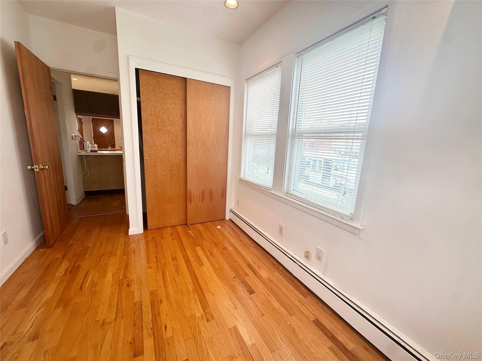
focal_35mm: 14
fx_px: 195
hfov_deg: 102.1
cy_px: 180
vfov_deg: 85.7
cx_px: 241
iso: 50
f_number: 2.2
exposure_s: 1/120
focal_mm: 2.22
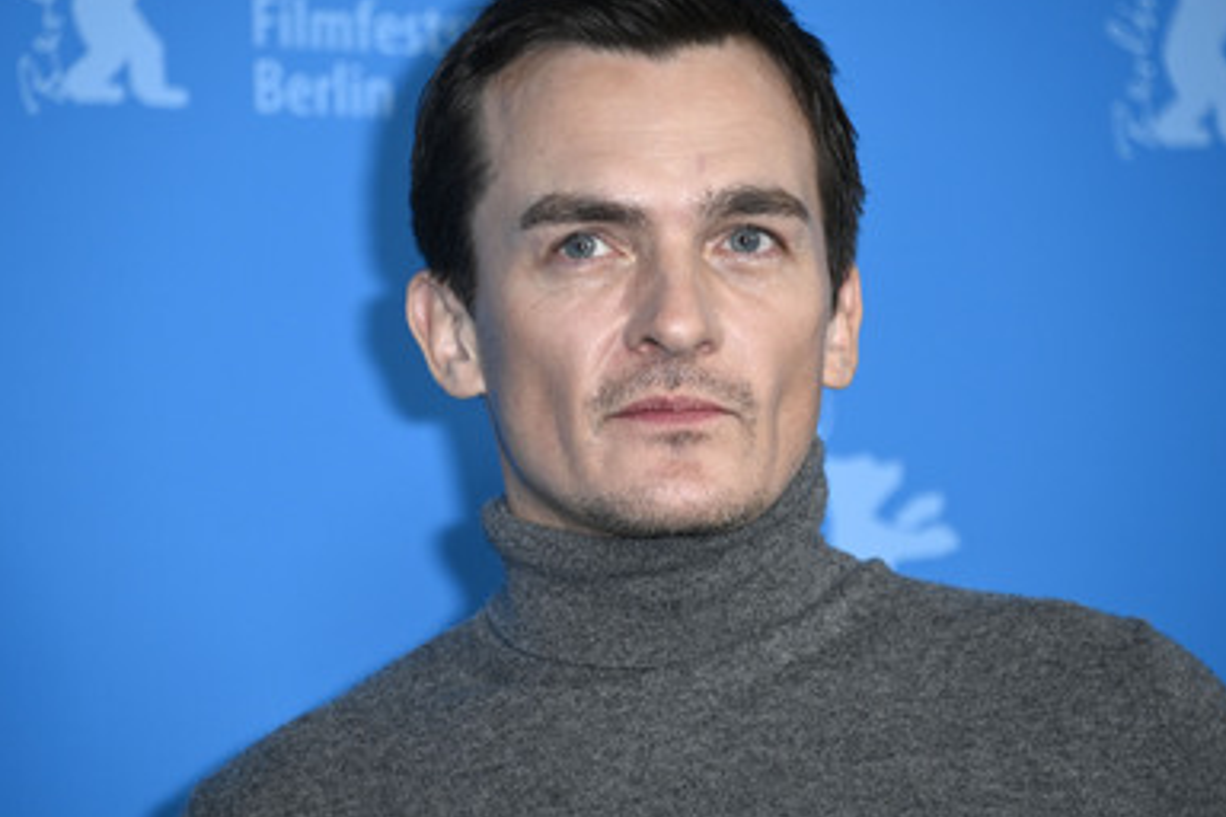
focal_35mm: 352
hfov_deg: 5.9
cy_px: 383
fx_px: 11987
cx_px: 608
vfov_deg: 3.9
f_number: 5.6
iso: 1000
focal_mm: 300
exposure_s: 1/200
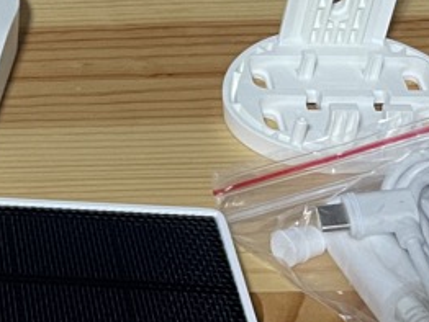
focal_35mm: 119
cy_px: 193
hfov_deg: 15.4
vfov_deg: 12.5
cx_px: -192
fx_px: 1476
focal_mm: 4.2
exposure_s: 1/60
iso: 320
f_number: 1.6
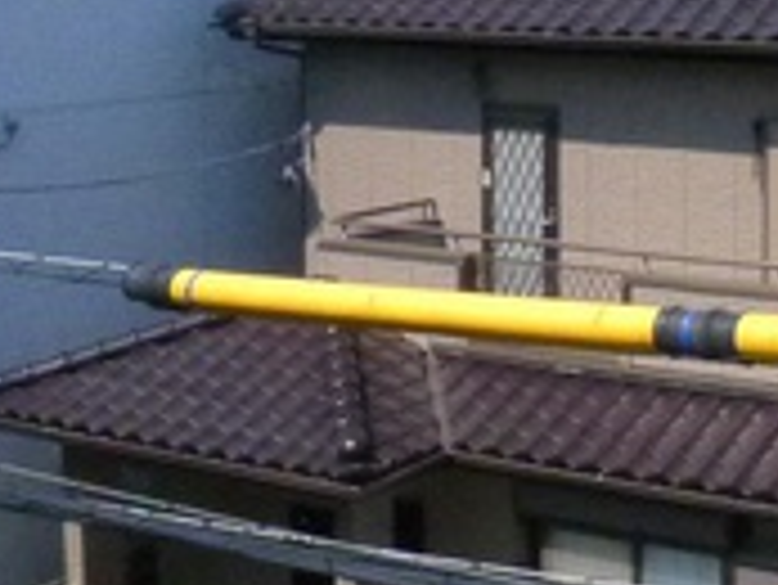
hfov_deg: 19.1
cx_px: 935
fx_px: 2182
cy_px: 38
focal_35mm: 97
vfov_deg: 15.1
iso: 800
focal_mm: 5.1
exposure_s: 1/1300
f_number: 8
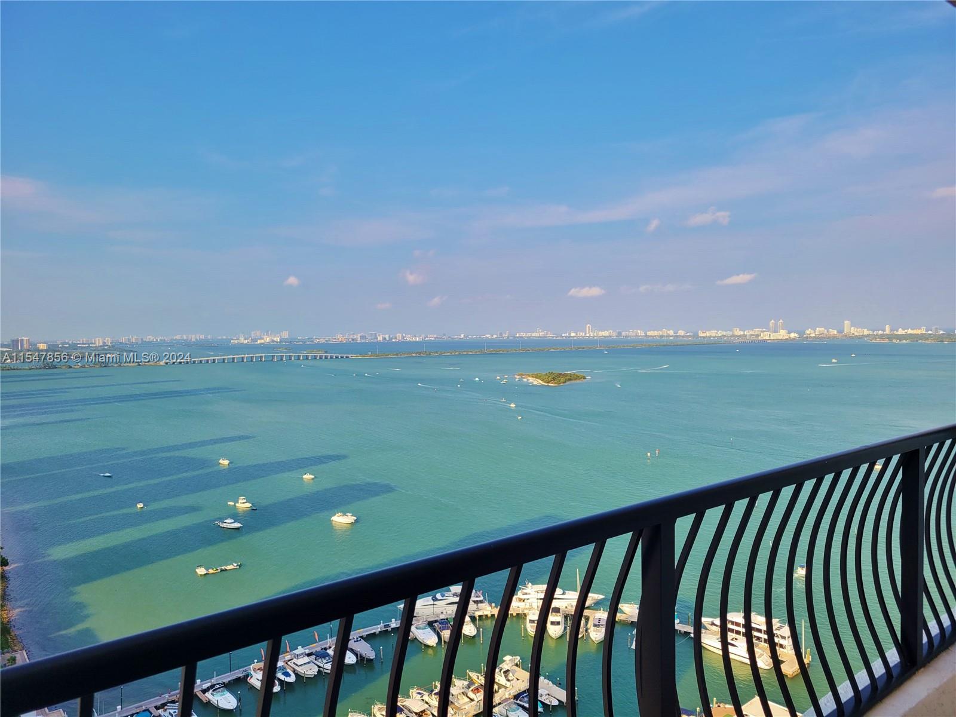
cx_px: 478
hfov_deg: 67.3
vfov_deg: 53.1
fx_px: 718
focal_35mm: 26
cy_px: 358
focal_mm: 5.4
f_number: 1.8
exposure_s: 1/1994
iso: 40
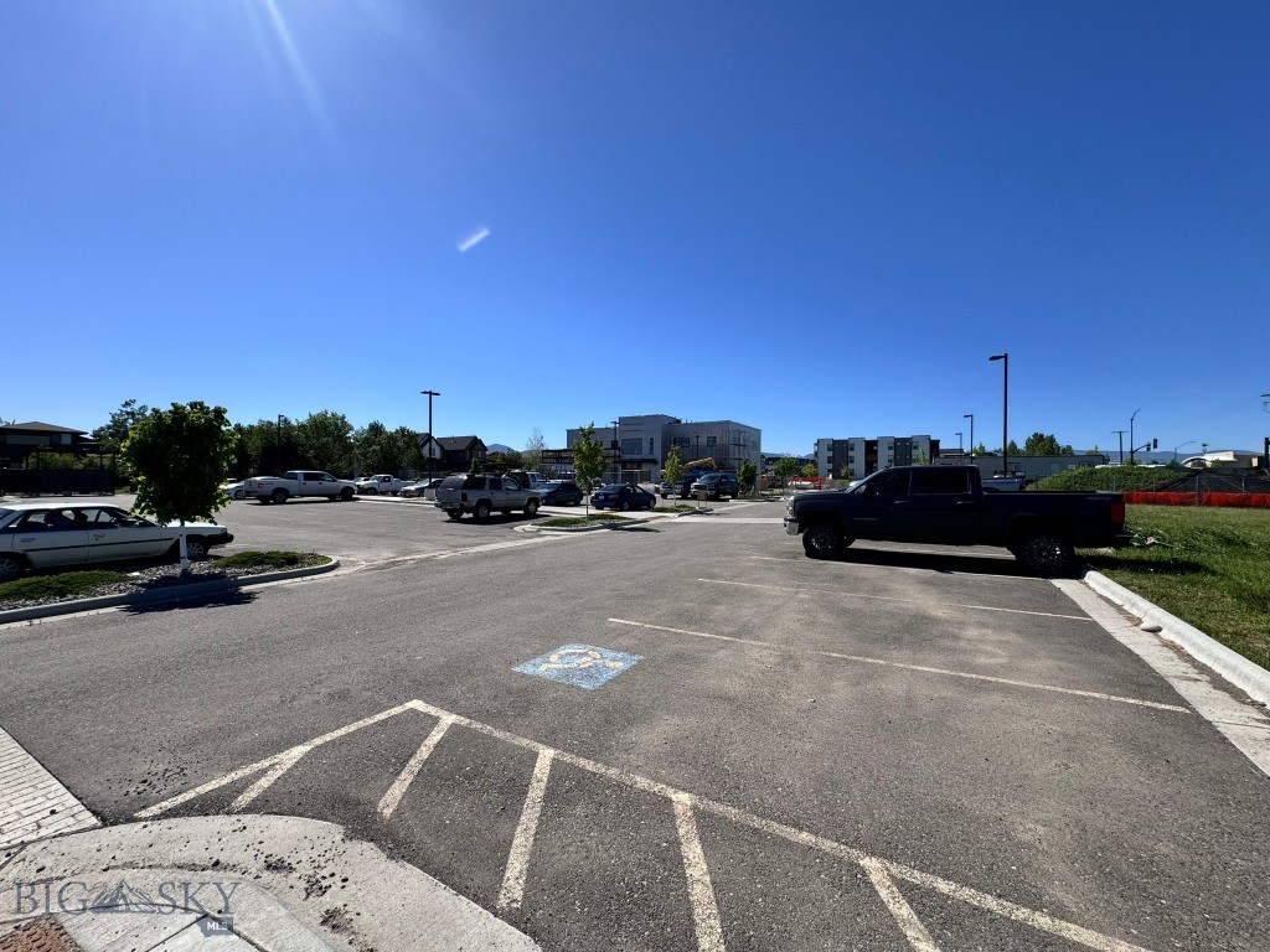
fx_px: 514
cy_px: 476
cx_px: 635
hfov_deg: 102.1
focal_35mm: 14
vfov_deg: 85.7
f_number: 2.2
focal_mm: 2.22
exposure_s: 1/2674
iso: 50
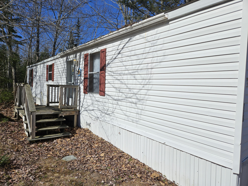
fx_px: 165
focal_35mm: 23
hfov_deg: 73.9
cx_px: 124
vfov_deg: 58.9
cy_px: 93
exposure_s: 1/5826
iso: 25
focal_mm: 5.4
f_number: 1.8
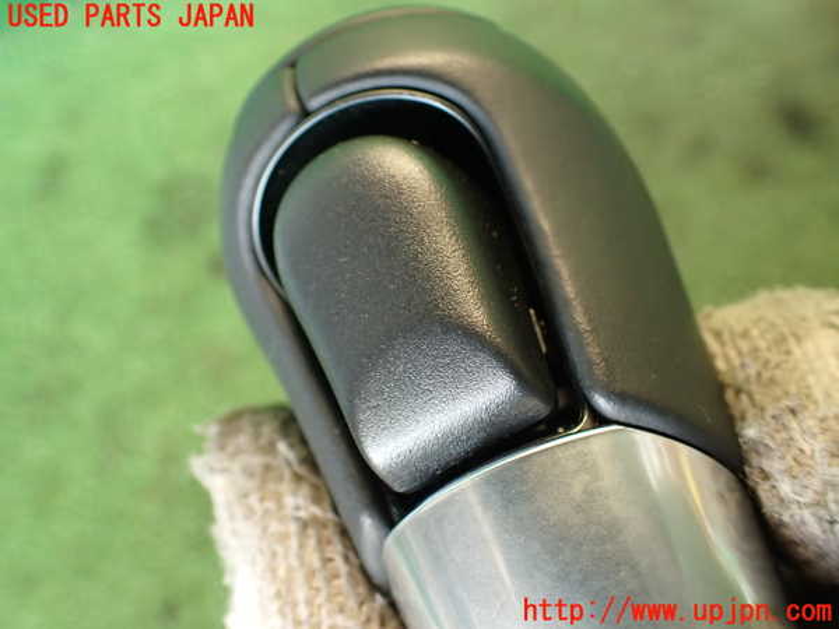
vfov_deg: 46.8
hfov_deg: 60.0
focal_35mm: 30
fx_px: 727
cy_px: 314
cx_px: 420
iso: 320
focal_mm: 5.4
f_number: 2.3
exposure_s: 1/30
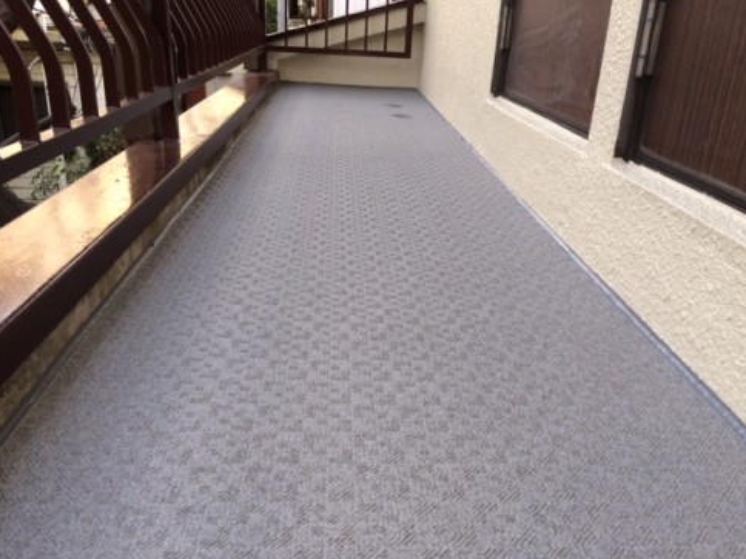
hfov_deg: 58.3
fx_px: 668
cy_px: 286
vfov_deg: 45.4
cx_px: 379
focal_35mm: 31
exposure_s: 1/120
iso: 40
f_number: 2.2
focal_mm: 4.12
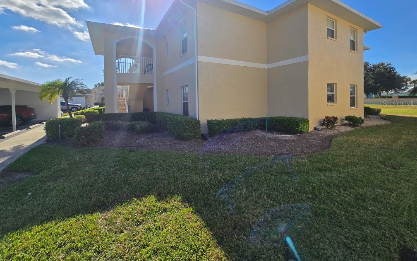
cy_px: 103
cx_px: 210
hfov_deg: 105.3
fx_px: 159
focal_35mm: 14
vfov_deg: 77.7
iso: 50
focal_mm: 2.2
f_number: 2.2
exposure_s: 1/3255
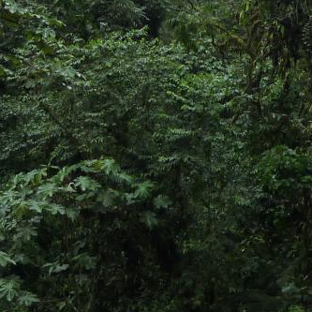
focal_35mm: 85
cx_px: 188
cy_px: -65
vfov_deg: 19.2
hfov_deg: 20.4
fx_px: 867
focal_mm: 4.1
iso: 125
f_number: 3.3
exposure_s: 1/40
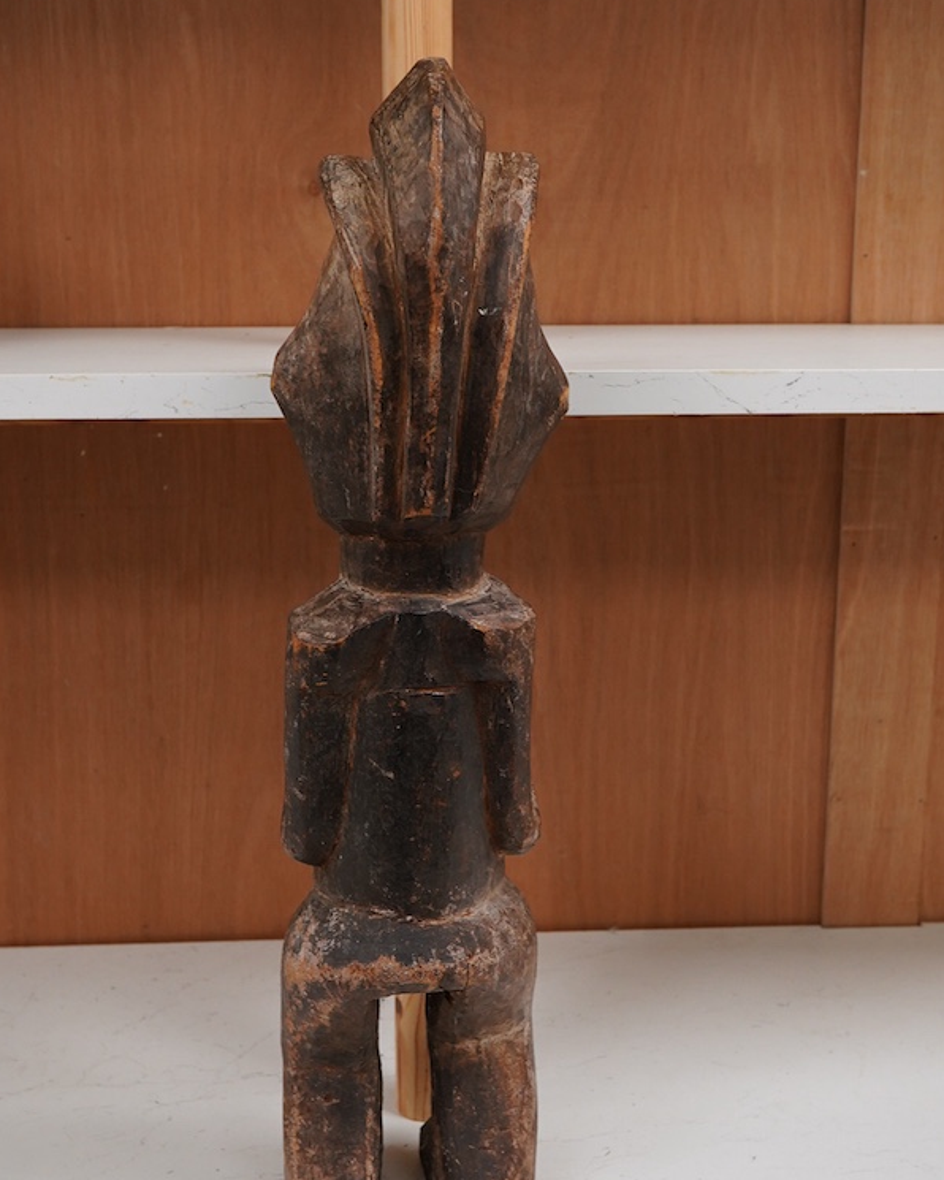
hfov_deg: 29.7
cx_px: 474
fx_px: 1781
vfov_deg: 36.6
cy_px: 638
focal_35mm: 51
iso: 1250
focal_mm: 30
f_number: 9
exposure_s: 1/125
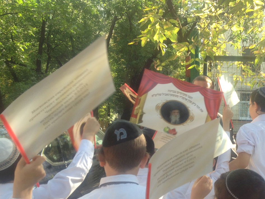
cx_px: 187
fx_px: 398
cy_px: 141
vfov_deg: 27.8
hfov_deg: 36.2
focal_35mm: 52
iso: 50
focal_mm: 4.28
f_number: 2.4
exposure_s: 1/135
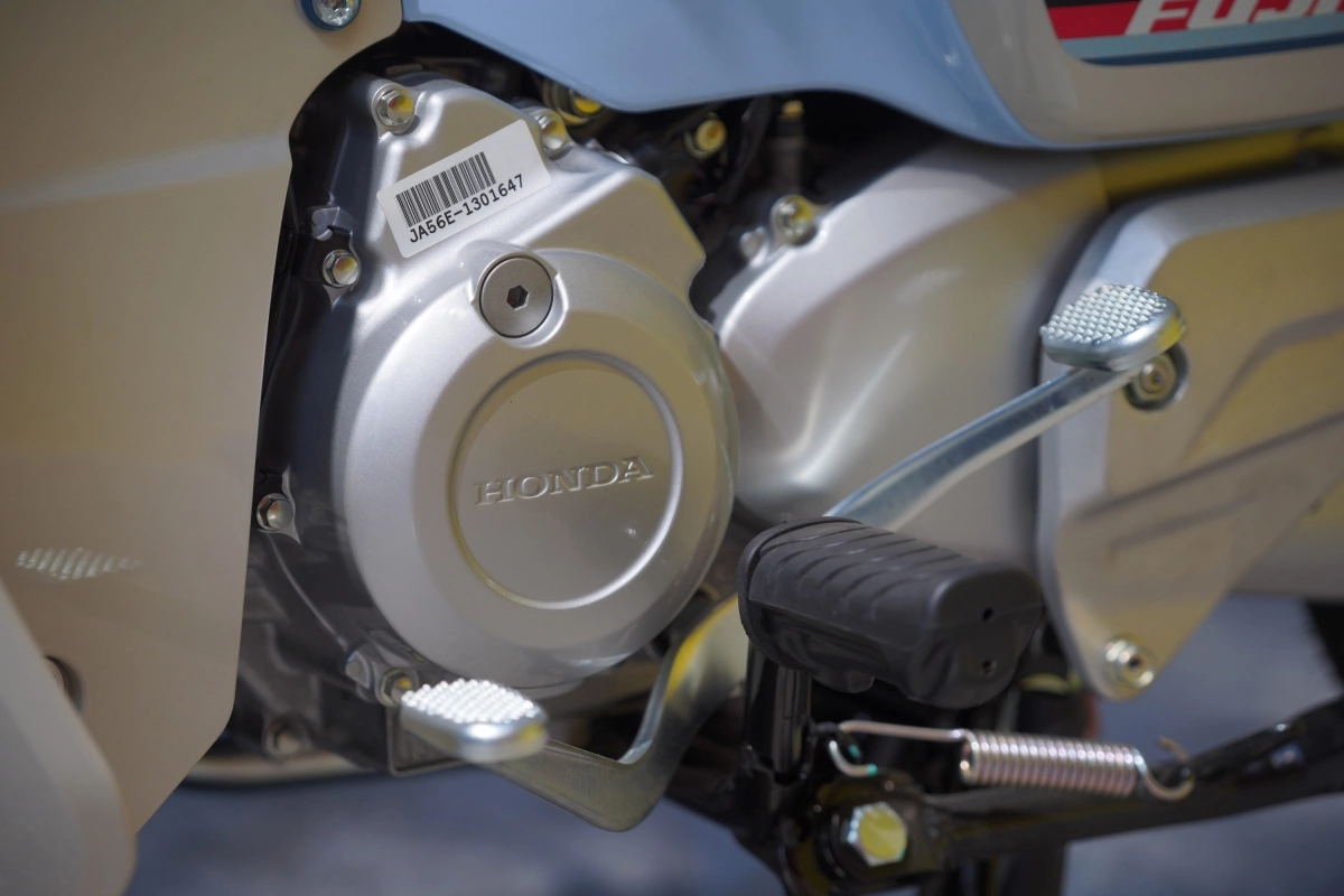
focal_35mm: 157
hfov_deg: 13.1
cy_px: 448
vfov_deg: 8.7
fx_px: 5861
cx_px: 672
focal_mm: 157
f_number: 4
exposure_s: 1/2000
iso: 200
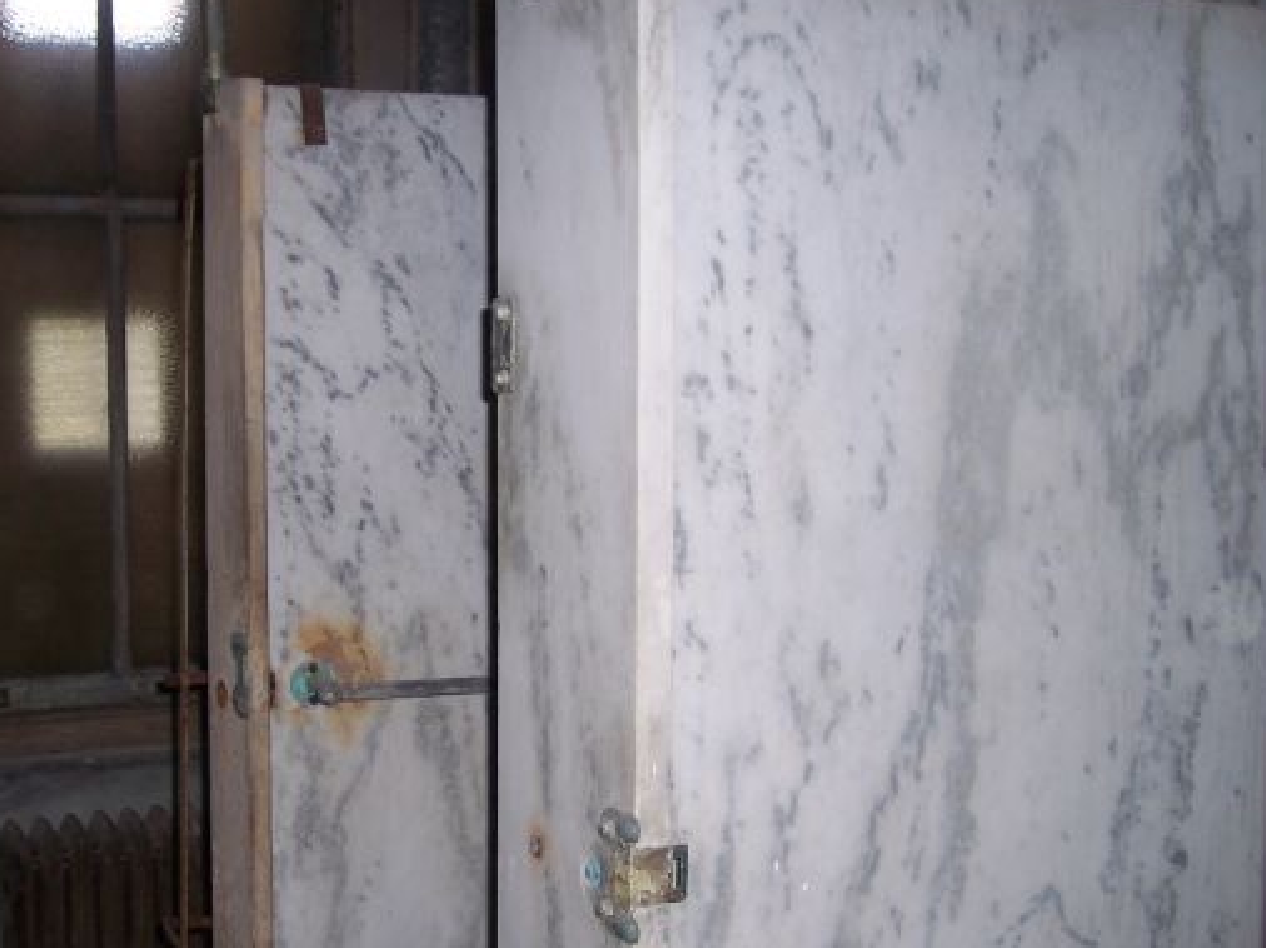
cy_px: 547
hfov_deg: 35.2
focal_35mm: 54
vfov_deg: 27.0
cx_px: 415
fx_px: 1974
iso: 100
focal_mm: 8
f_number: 2.8
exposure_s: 1/60
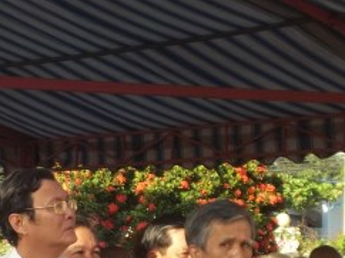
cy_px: 295
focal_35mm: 286
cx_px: 77
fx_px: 2848
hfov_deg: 6.9
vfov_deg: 5.2
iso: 64
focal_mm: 19.5
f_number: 5.6
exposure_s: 1/80
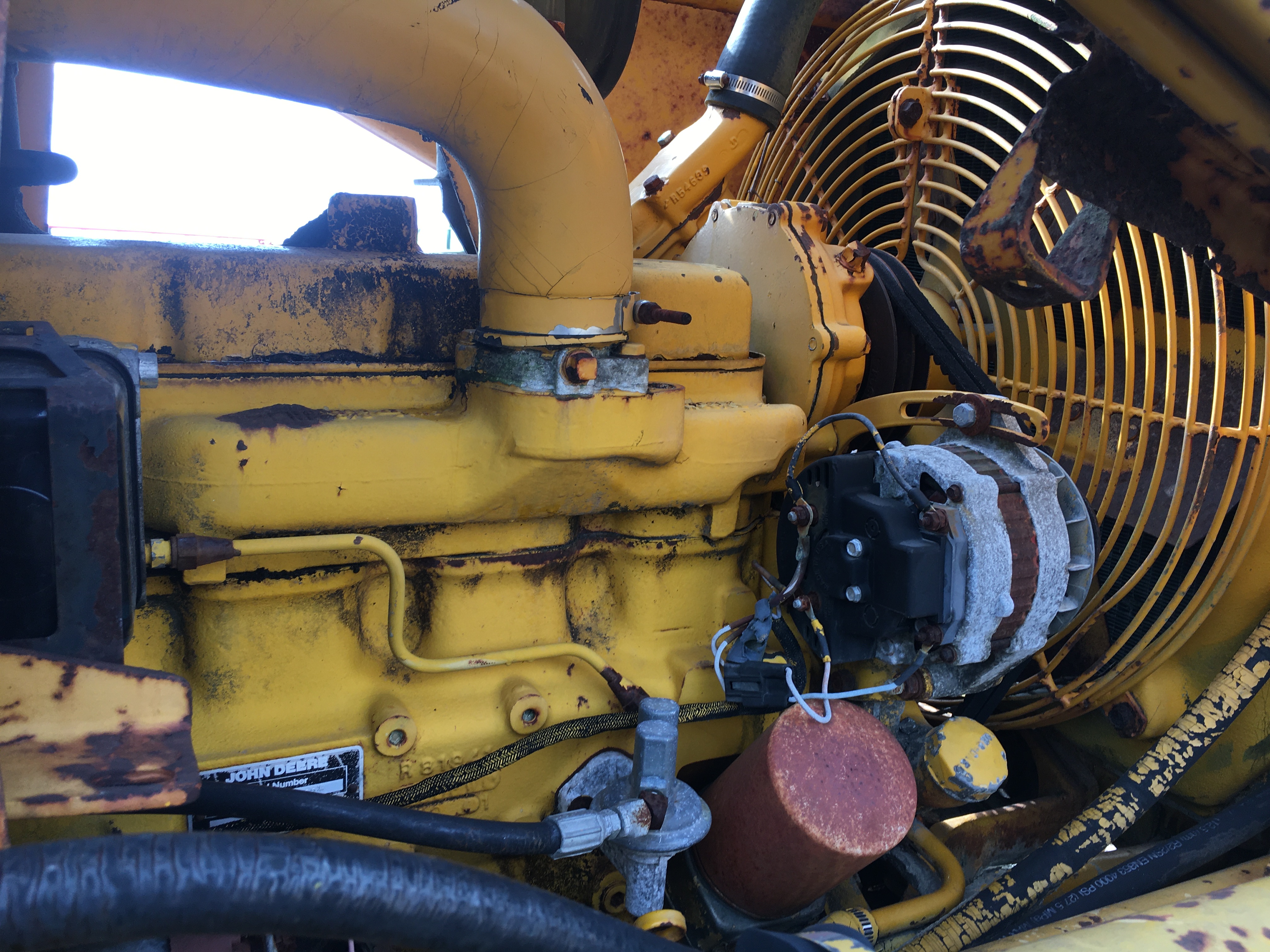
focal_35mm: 29
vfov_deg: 48.2
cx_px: 635
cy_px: 476
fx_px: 1064
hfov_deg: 61.7
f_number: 2.2
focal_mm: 4.15
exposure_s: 1/121
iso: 25
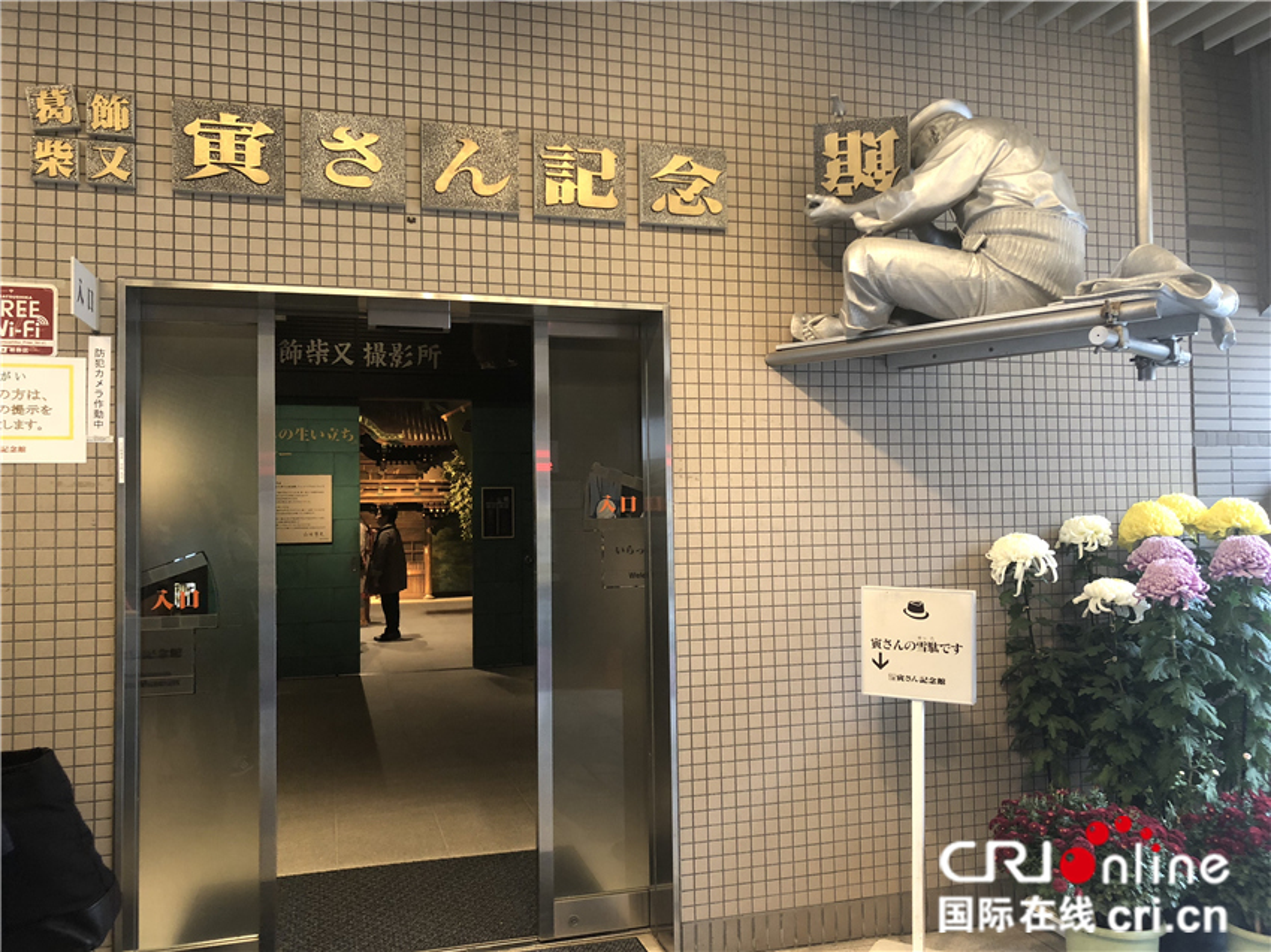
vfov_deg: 49.7
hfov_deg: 63.5
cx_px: 636
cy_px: 476
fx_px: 1028
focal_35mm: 28
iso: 50
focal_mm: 3.99
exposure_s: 1/17
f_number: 1.8
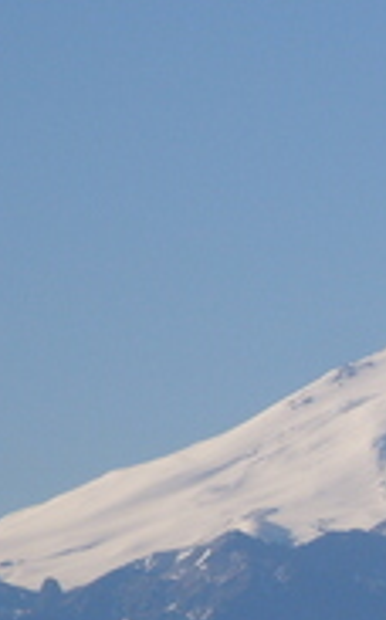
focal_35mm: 608
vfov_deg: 3.5
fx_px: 10258
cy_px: 410
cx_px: 897
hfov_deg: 2.1
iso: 50
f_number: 7.6
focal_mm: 33.72
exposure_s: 1/458
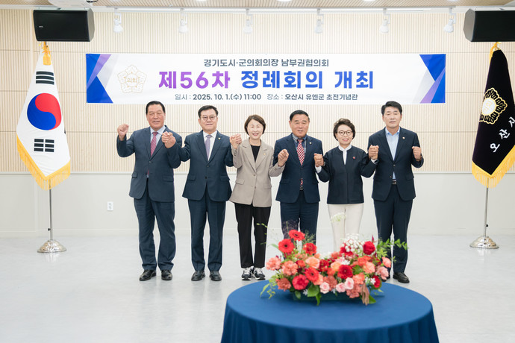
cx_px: 258
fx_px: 586
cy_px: 172
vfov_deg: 32.6
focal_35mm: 41
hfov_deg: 47.4
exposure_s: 1/250
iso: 3200
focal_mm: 41
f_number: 4
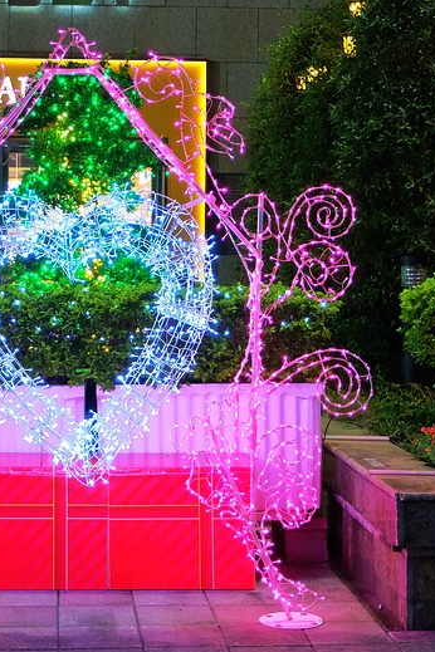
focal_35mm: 75
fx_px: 1359
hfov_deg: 18.1
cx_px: 116
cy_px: 118
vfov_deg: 26.4
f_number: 4.5
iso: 2000
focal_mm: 25.6
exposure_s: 1/30
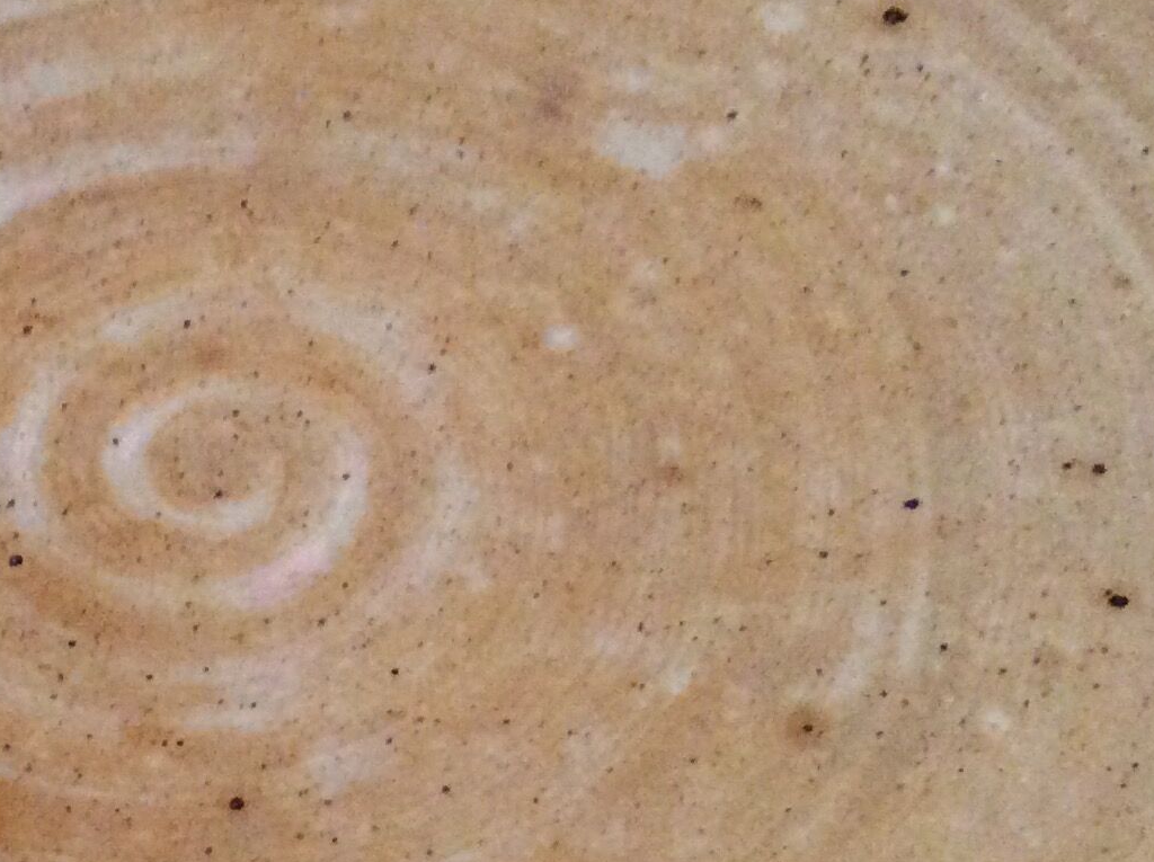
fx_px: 2697
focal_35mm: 81
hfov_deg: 23.8
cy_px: 748
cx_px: 229
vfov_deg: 17.9
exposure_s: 1/20
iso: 320
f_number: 2.4
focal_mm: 3.3
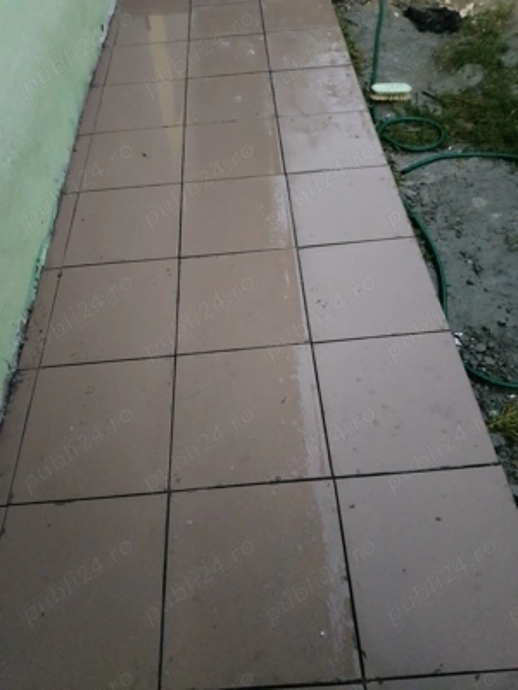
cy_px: 345
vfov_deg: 71.6
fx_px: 479
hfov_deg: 56.8
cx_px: 259
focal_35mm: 24
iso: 9920
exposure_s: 1/16.7
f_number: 1.75
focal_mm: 5.25
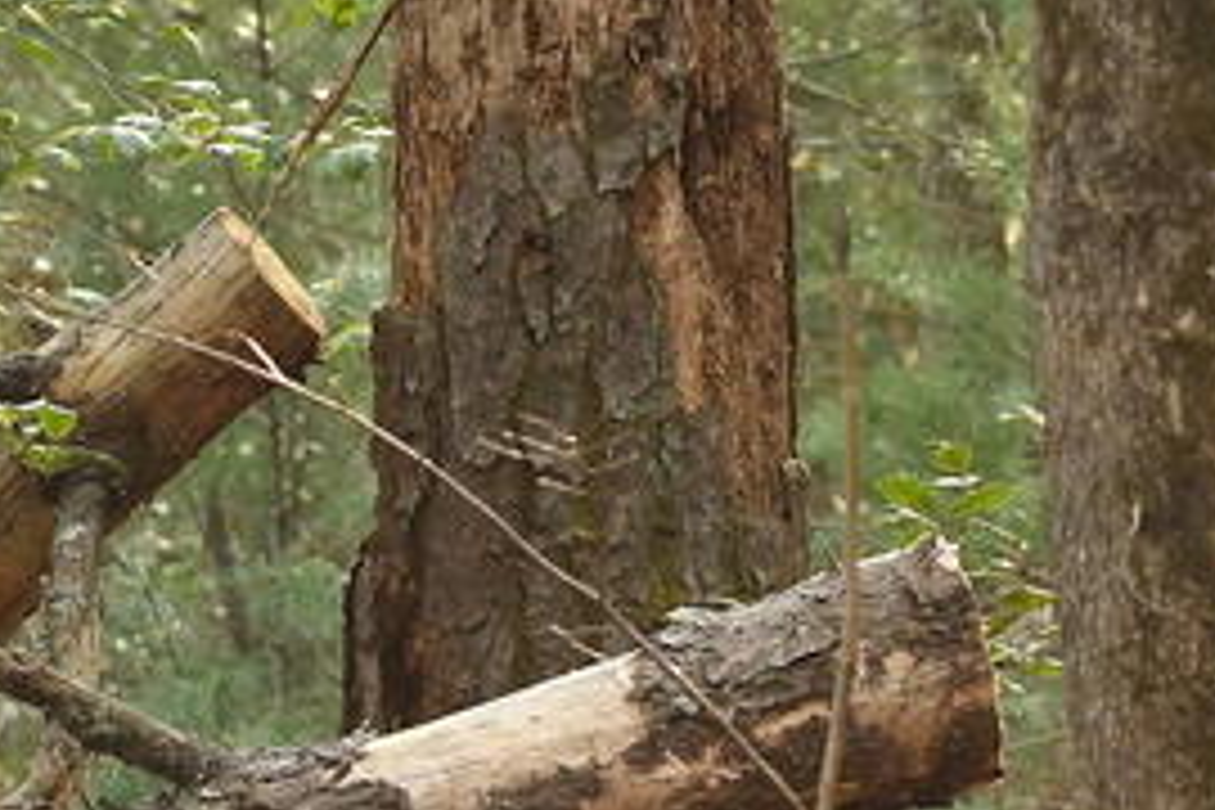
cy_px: 518
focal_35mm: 444
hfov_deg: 4.6
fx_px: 14984
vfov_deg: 3.1
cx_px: 2104
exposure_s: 1/800
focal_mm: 82
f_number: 4
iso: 1250
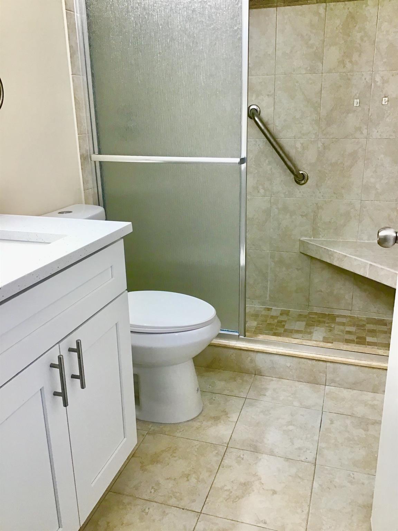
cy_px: 266
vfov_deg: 58.4
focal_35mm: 31
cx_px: 199
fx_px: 475
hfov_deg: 45.4
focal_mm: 3.3
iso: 25
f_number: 2.4
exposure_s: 1/30
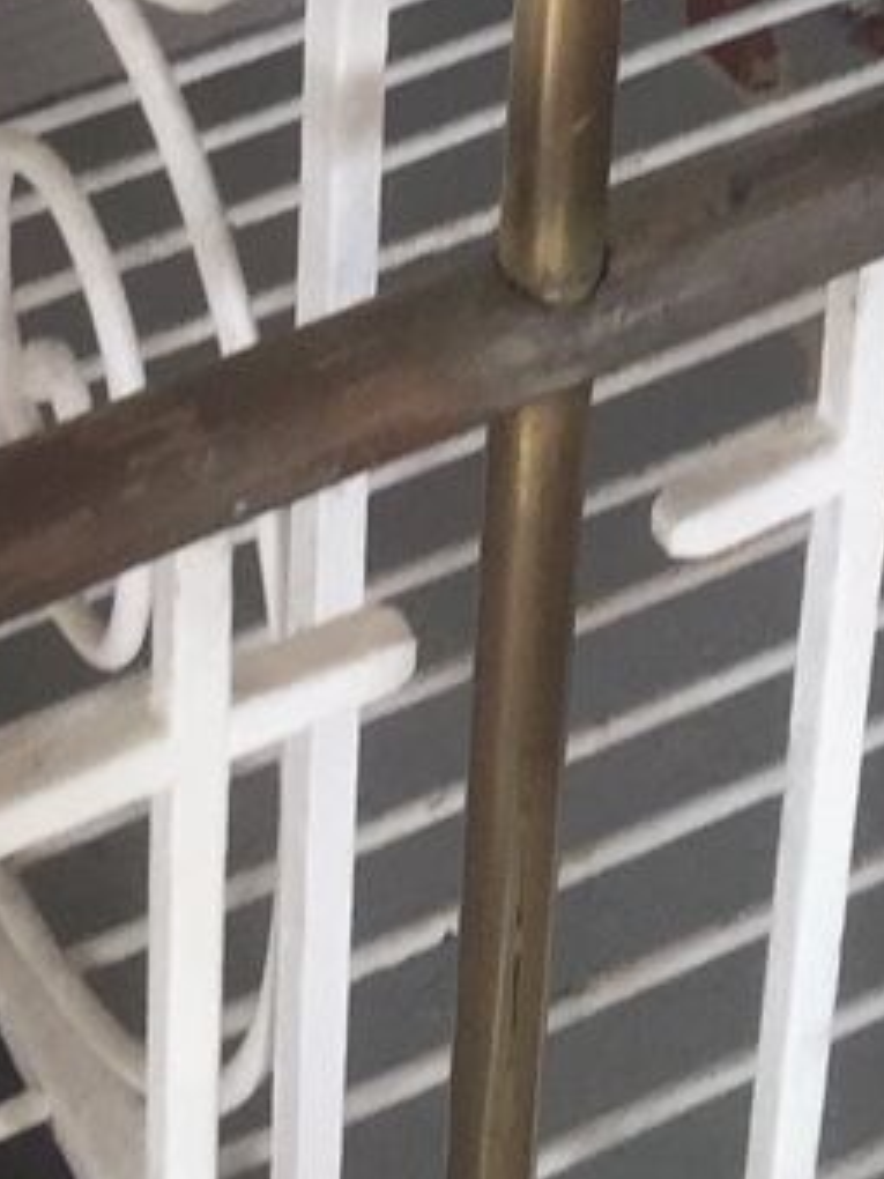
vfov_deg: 12.6
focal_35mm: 139
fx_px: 4733
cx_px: 139
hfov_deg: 10.6
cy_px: -1092
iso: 50
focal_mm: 4.15
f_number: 2.2
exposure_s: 1/100
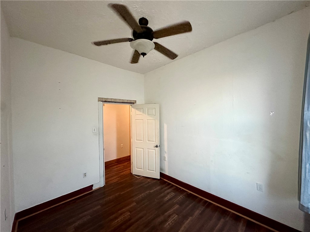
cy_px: 116
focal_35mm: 14
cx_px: 155
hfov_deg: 102.1
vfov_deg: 85.7
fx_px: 125
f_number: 2.2
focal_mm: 2.22
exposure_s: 1/60
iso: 800
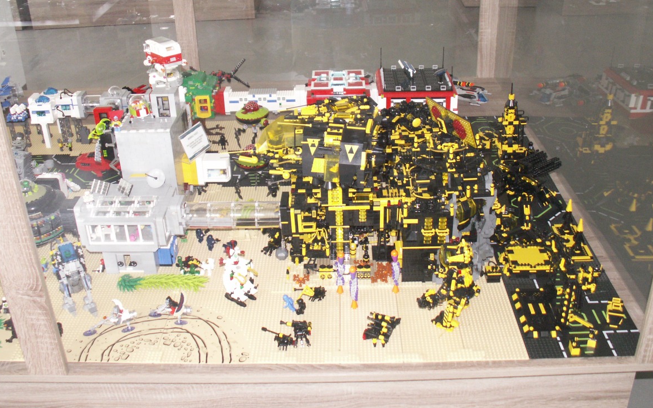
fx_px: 676
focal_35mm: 38
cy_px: 161
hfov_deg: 51.5
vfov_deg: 33.5
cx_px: 320
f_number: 2.8
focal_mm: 5.86
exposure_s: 1/60
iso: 160
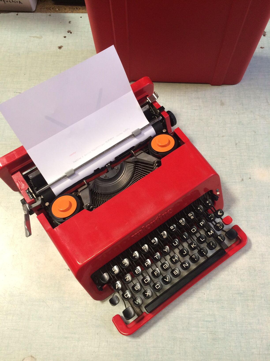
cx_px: 135
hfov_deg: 48.2
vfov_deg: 61.7
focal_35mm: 29
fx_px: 302
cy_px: 180
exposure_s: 1/33
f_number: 2.2
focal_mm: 4.15
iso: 80
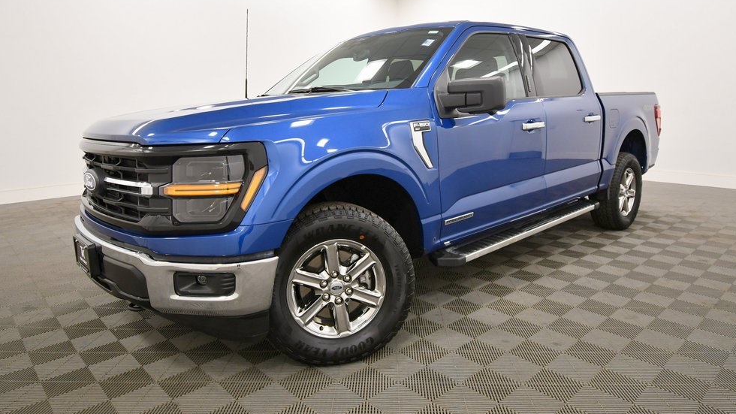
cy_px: 174
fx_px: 449
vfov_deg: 49.3
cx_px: 372
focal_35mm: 23
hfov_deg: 78.7
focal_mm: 14
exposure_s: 1/125
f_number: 5
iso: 800
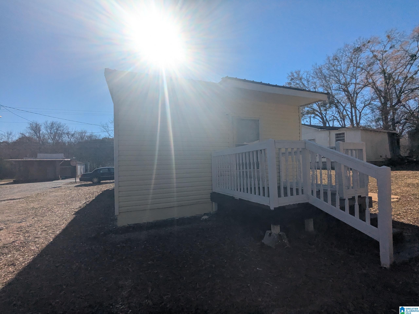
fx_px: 194
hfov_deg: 94.5
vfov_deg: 78.1
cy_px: 157
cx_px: 210
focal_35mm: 16
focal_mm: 2.35
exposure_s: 1/10753
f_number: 2.2
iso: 38
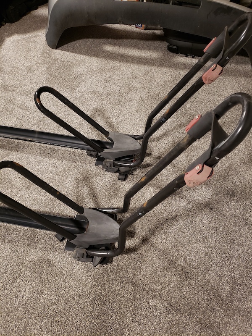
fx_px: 252
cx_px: 126
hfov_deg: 53.1
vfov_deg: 67.3
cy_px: 168
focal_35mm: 26
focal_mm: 4.3
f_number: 1.5
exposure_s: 1/13
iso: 250
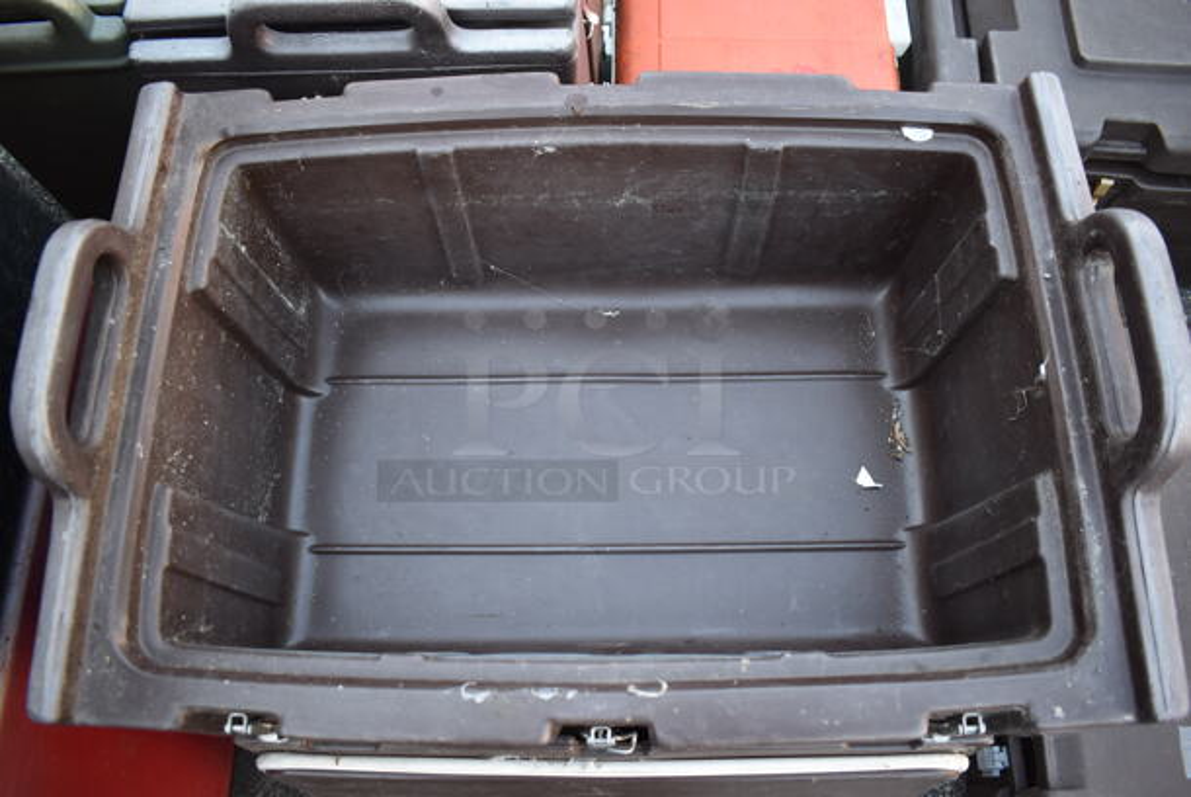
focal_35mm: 27
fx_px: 894
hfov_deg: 67.3
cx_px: 596
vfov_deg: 48.0
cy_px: 398
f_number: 3.5
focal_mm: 18
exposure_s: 1/160
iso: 800
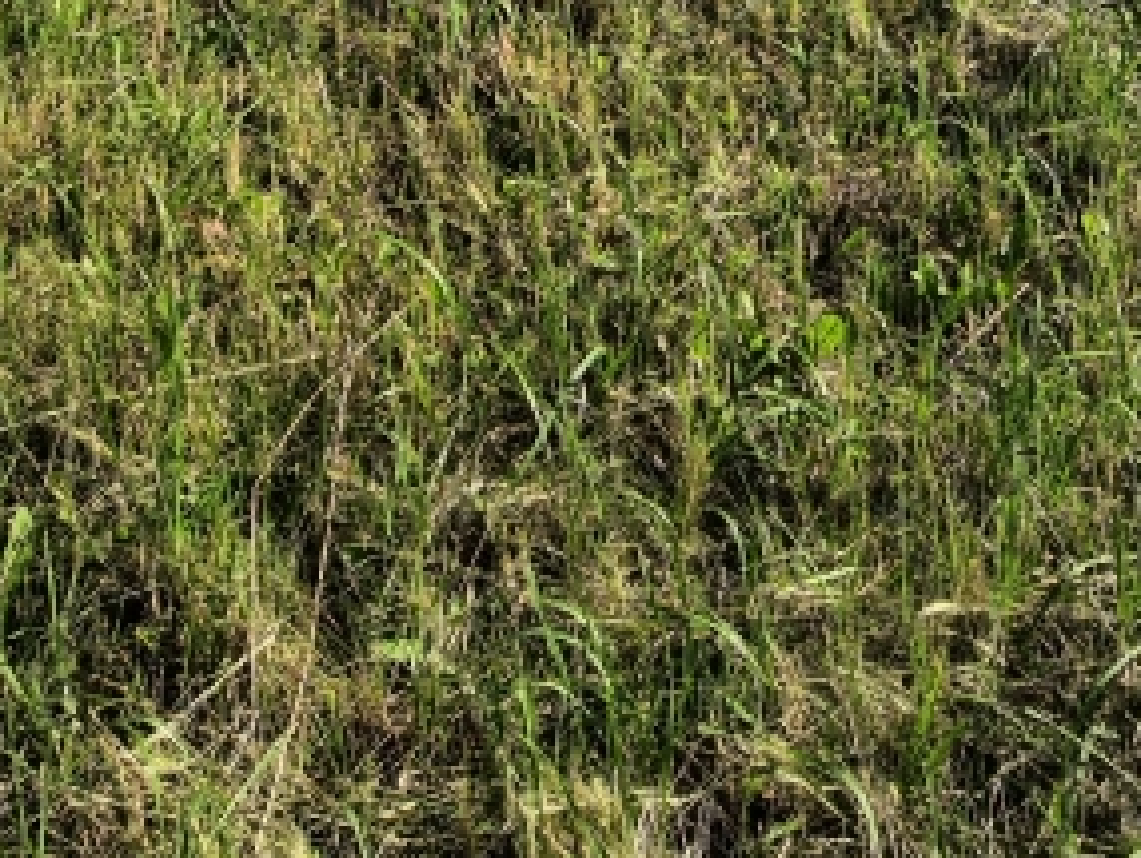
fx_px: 1880
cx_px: 738
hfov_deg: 33.5
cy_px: -644
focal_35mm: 57
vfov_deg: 19.7
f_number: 2.2
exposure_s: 1/1250
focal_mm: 1.76
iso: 50
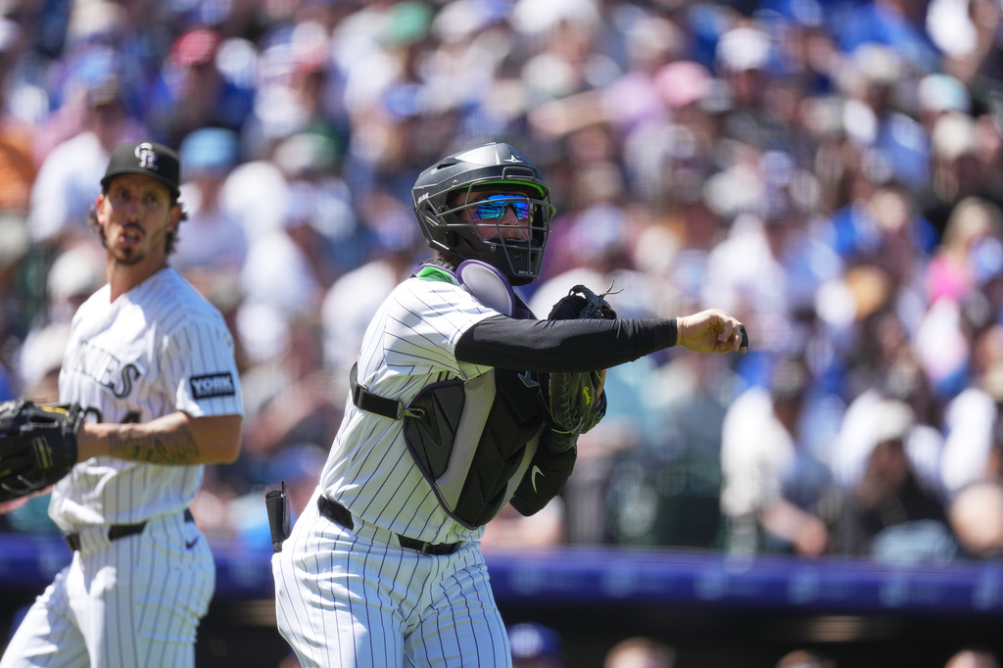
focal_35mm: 600
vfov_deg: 2.3
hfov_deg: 3.4
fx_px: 16710
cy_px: 334
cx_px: 502
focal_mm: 600
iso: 400
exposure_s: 1/2000
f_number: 4
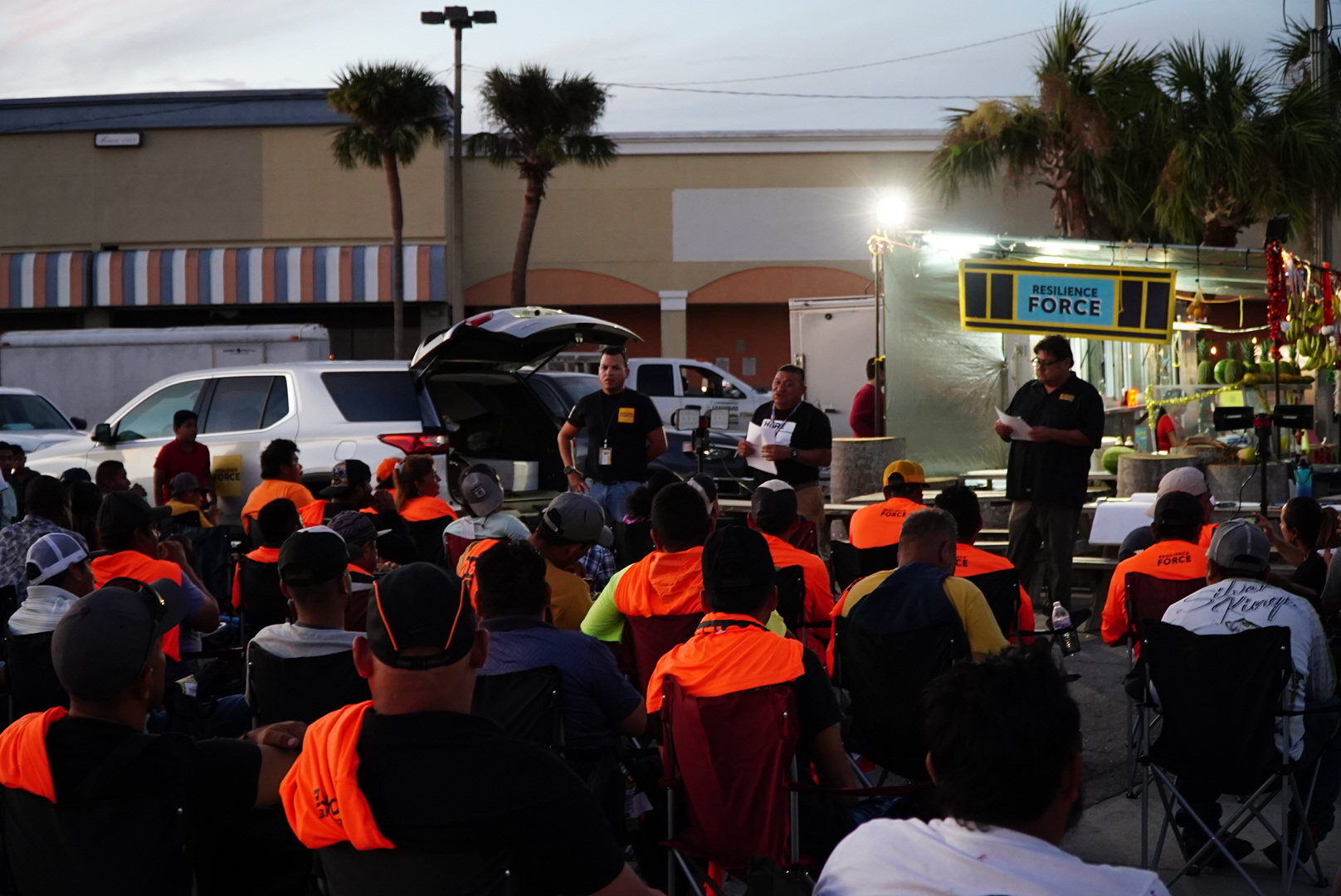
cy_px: 448
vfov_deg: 28.1
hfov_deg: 41.1
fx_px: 1789
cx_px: 670
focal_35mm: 48
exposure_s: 1/100
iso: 2000
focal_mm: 32
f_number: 4
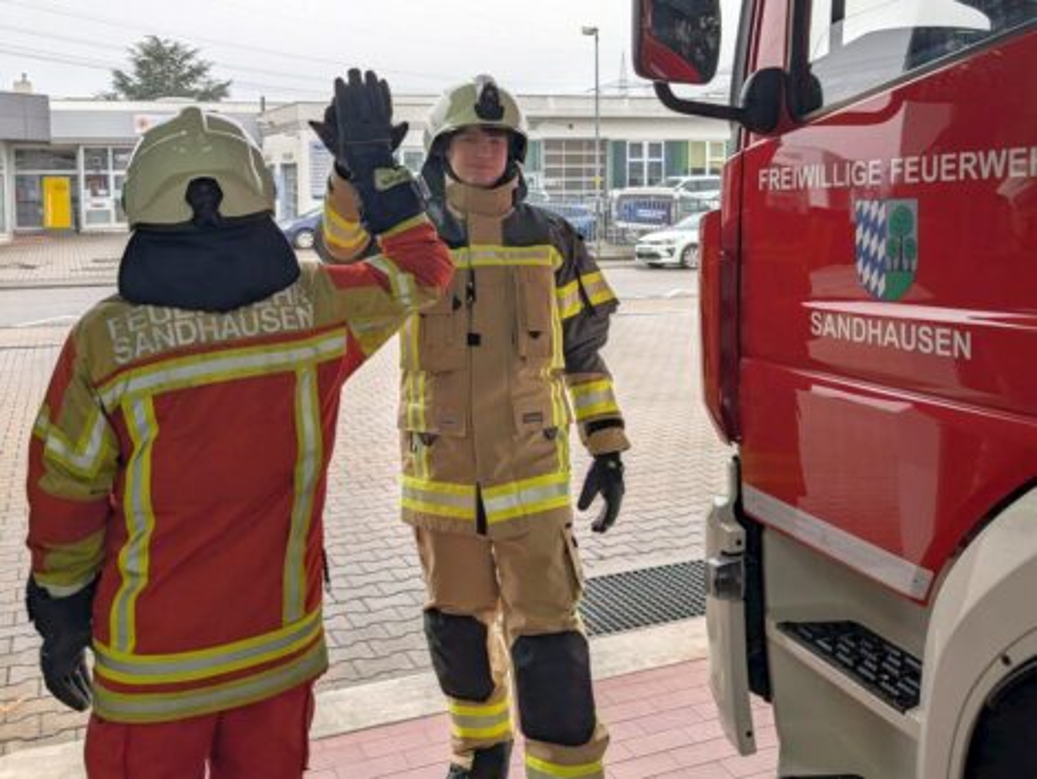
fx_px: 719
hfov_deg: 71.6
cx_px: 518
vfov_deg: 56.9
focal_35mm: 24
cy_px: 390
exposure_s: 1/111
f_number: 1.68
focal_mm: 6.9
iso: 23
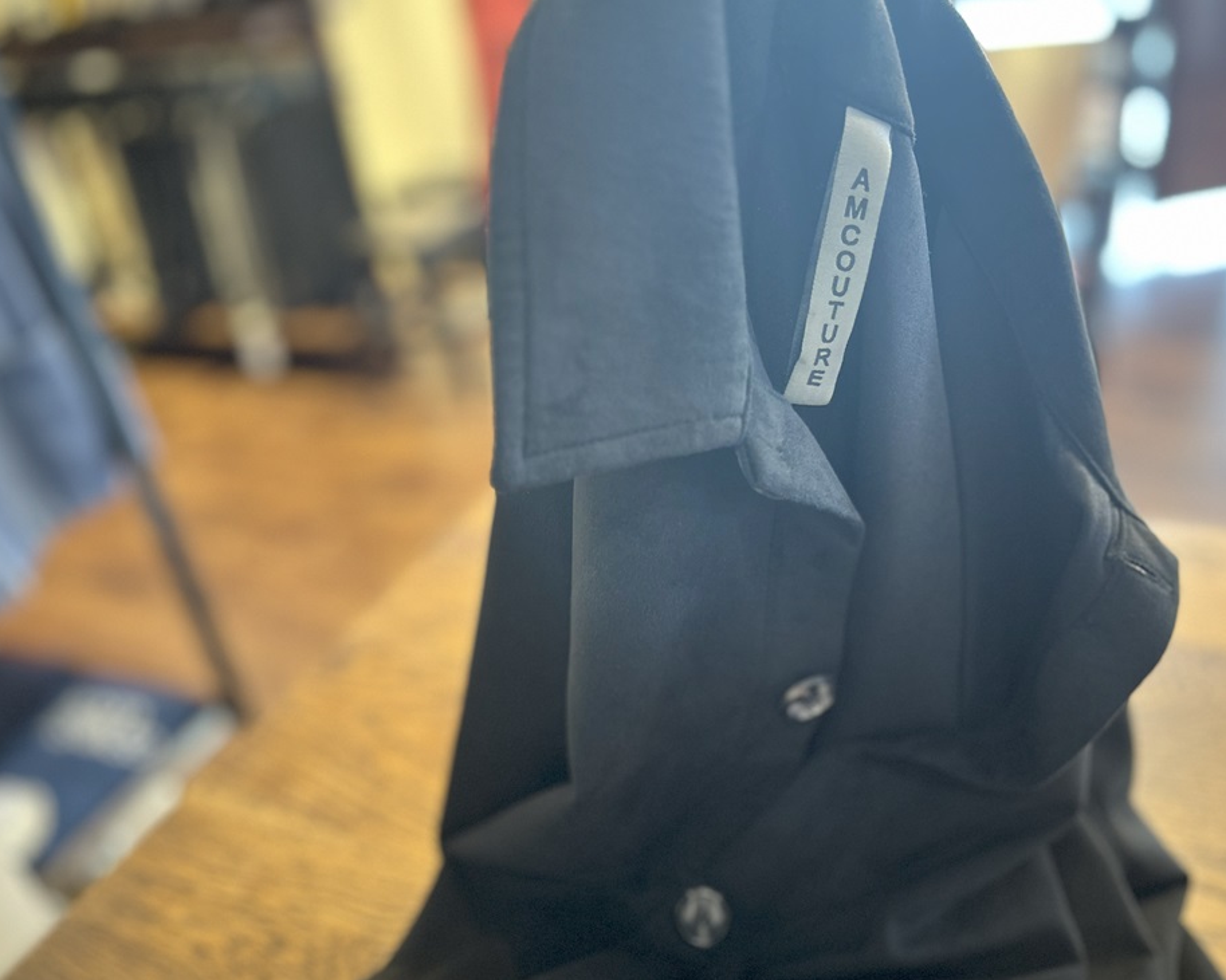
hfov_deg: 62.2
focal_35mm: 28
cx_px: 629
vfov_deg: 51.5
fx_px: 1016
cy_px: 505
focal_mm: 5.7
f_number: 1.5
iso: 400
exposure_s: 1/56
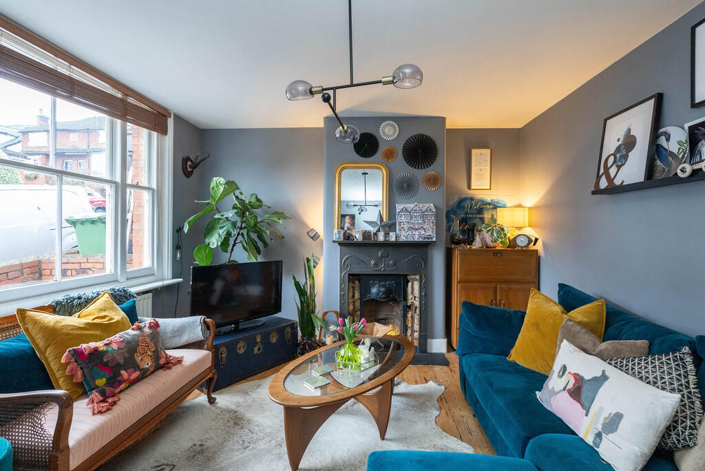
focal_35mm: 16
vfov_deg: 72.1
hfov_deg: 94.9
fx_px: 323
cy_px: 236
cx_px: 352
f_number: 7.1
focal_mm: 16.5
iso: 1250
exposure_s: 1/15
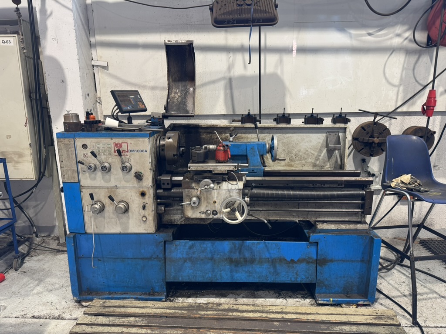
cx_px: 223
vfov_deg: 56.8
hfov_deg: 71.6
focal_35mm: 24
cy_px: 167
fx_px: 309
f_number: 1.78
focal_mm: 6.76
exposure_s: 1/100
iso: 125
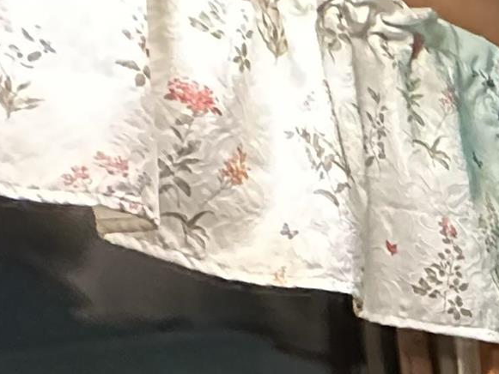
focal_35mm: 74
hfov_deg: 14.1
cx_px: 1273
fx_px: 1067
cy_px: 733
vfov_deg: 15.9
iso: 640
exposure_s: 1/60
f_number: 2.2
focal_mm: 2.22
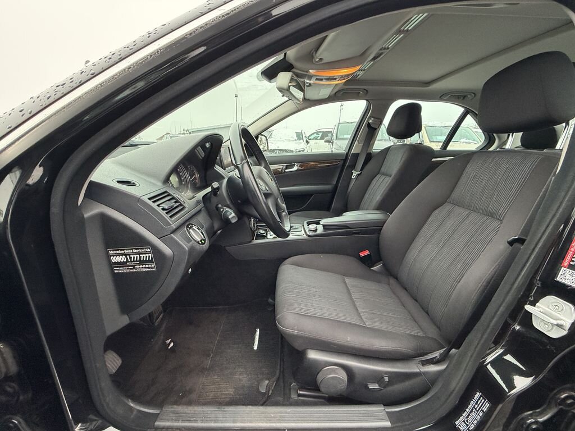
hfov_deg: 102.1
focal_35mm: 14
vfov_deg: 85.7
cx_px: 288
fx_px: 233
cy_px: 216
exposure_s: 1/101
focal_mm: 2.22
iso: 320
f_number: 2.2
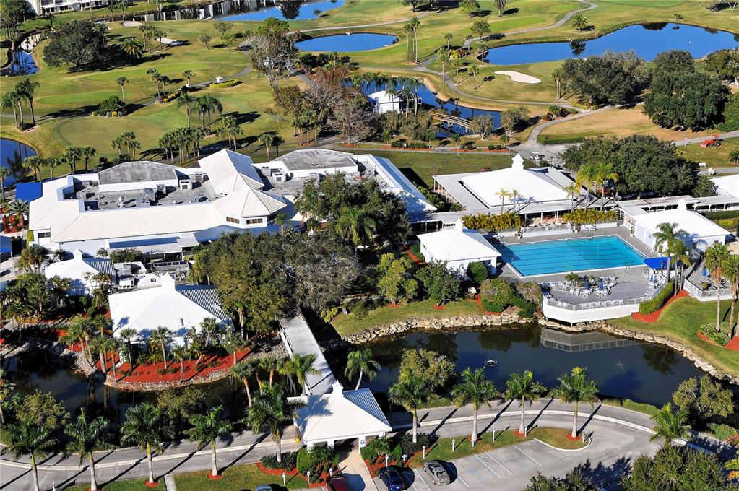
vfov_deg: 25.7
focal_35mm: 52
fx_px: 1077
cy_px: 246
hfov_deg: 37.9
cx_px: 370
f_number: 10
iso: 200
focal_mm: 35
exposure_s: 1/400
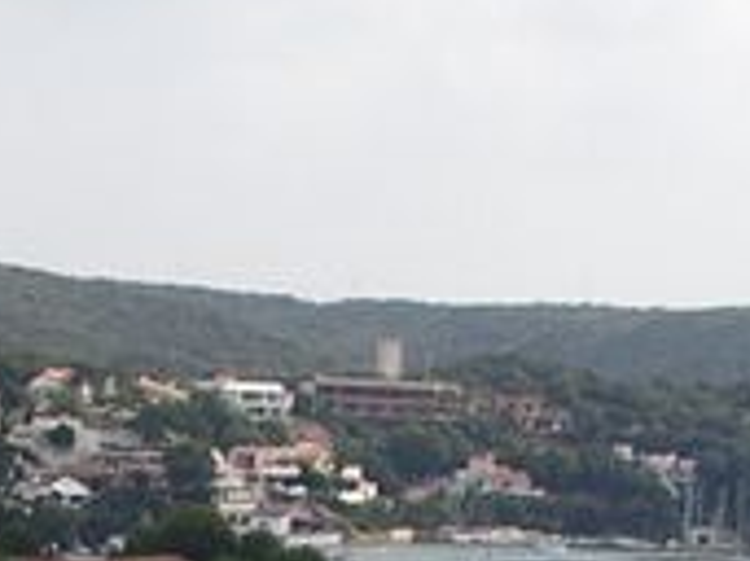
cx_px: 140
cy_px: 929
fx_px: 4547
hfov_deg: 9.4
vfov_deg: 6.9
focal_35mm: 210
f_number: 4.3
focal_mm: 5.8
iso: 50
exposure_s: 1/500
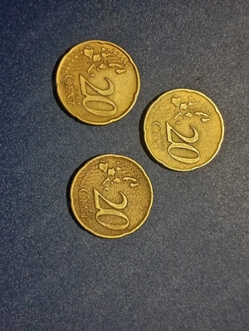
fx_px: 545
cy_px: 166
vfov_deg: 33.7
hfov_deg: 25.7
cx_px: 124
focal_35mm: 57
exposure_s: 1/20
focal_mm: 4.27
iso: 2375
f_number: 1.8
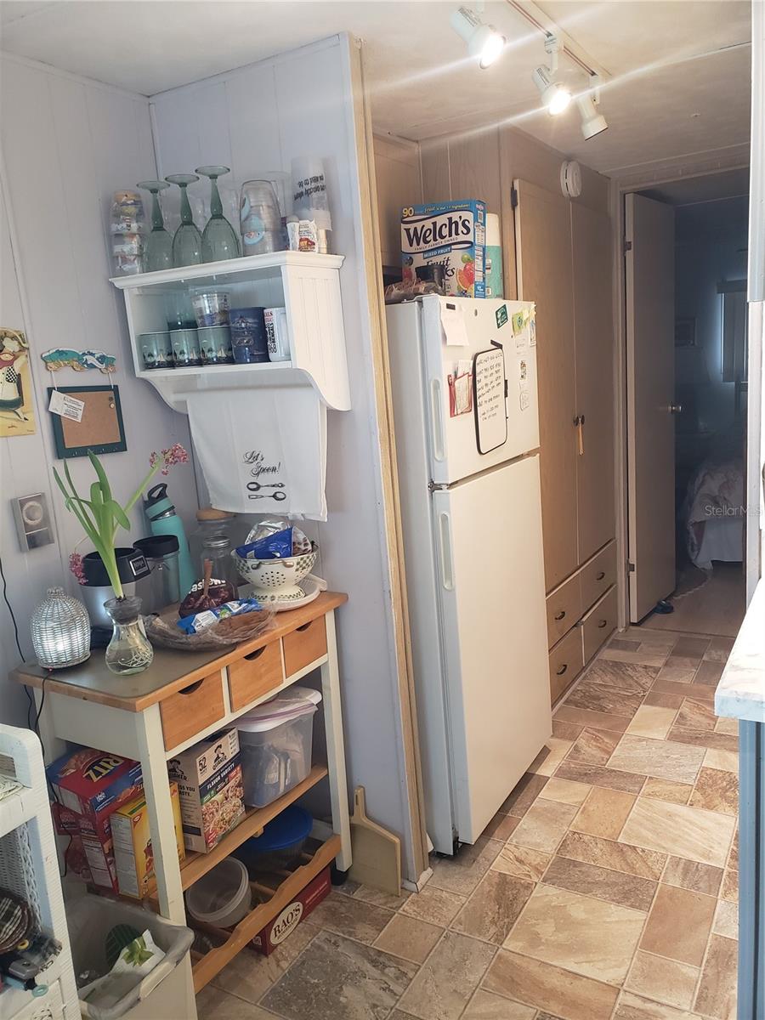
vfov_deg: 67.3
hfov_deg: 53.1
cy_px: 510
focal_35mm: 26
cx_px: 382
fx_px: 766
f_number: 2.4
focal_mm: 4.3
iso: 320
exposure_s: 1/30
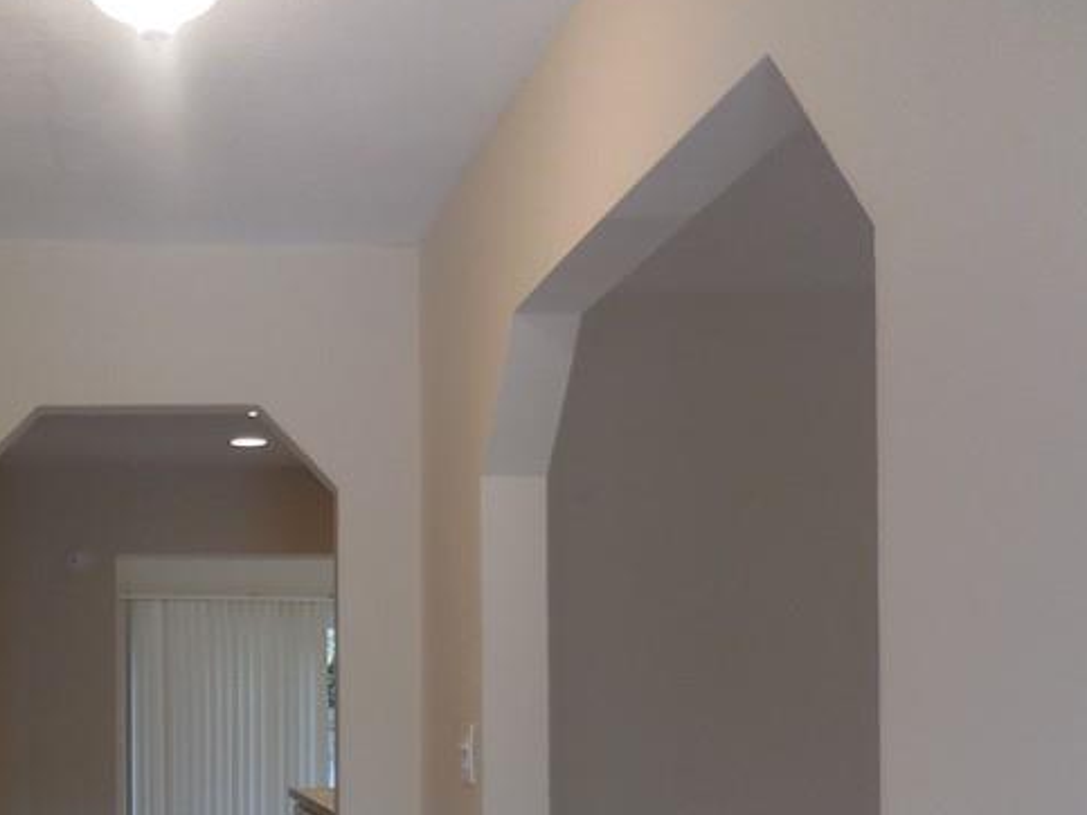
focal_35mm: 53
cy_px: 689
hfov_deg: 34.4
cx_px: 137
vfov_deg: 26.8
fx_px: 1664
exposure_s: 1/30
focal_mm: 4.5
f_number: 3.3
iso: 140
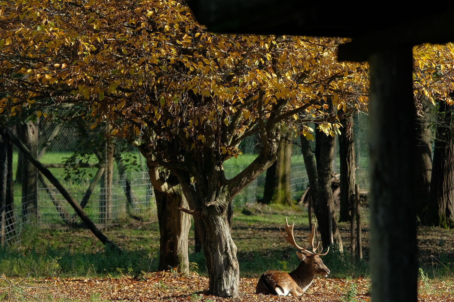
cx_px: 222
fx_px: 5863
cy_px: 140
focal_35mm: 465
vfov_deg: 3.0
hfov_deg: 4.4
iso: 200
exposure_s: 1/250
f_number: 6.7
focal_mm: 230
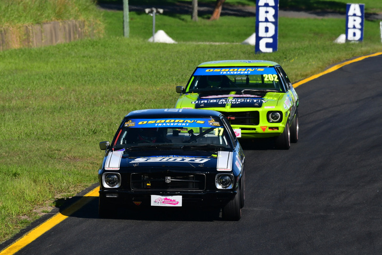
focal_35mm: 630
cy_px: 128
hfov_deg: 3.3
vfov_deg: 2.2
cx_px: 191
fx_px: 6687
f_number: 13
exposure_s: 1/640
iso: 400
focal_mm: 420
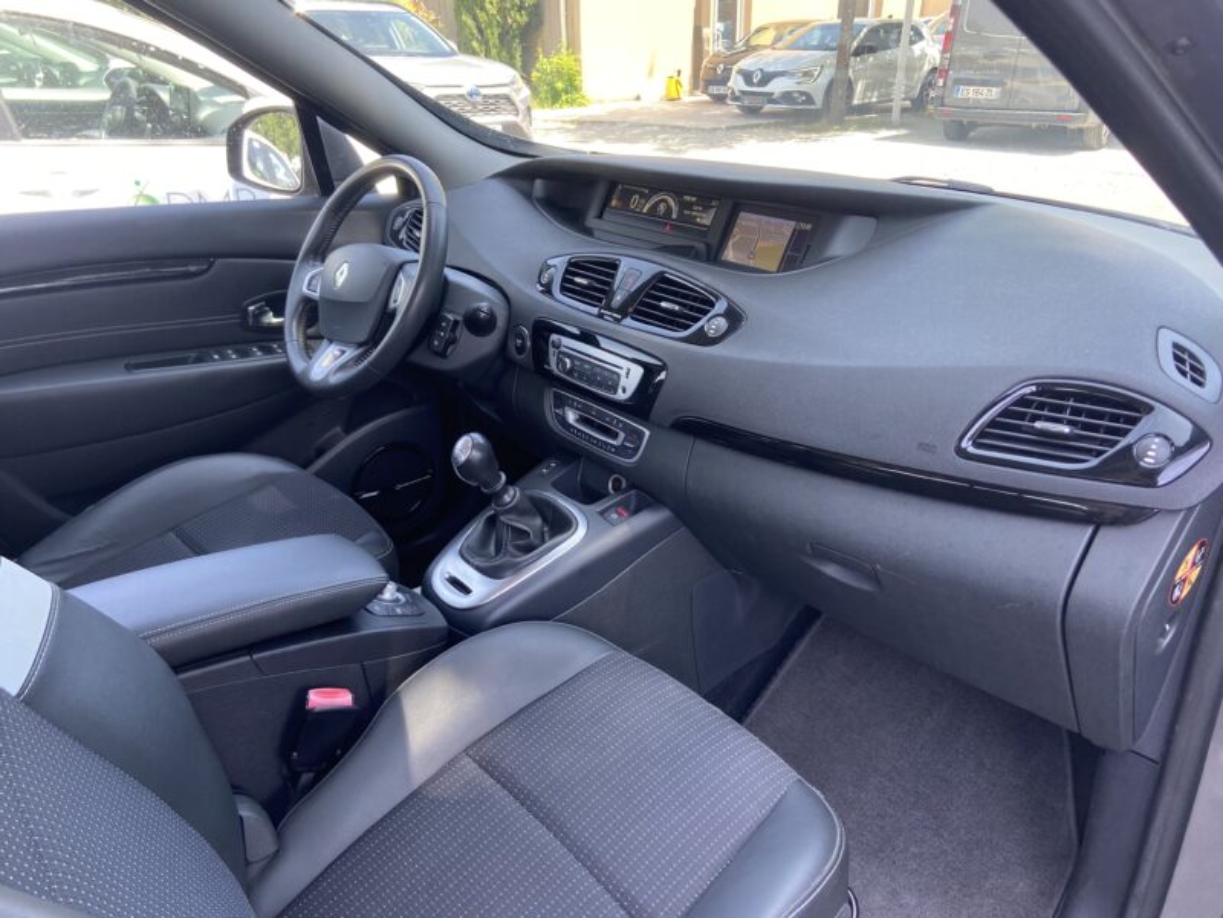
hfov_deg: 67.3
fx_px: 919
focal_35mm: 26
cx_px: 612
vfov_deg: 53.1
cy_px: 459
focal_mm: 4.25
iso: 40
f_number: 1.8
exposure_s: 1/122
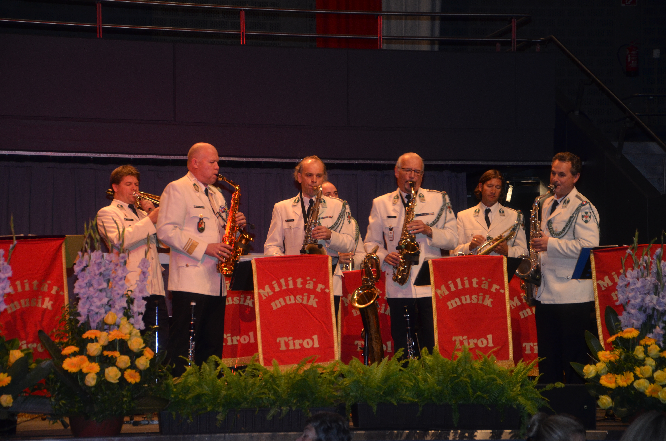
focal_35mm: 105
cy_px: 220
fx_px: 1938
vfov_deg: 13.0
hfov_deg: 19.5
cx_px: 333
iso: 800
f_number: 5.3
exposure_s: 1/60
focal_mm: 70
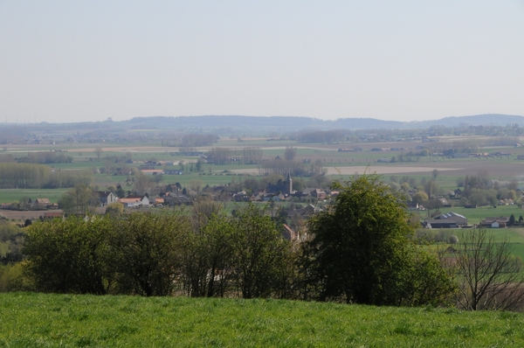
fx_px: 1853
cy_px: 174
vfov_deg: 10.7
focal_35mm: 128
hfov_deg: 16.1
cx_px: 262
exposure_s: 1/1000
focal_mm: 85
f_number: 13
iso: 800
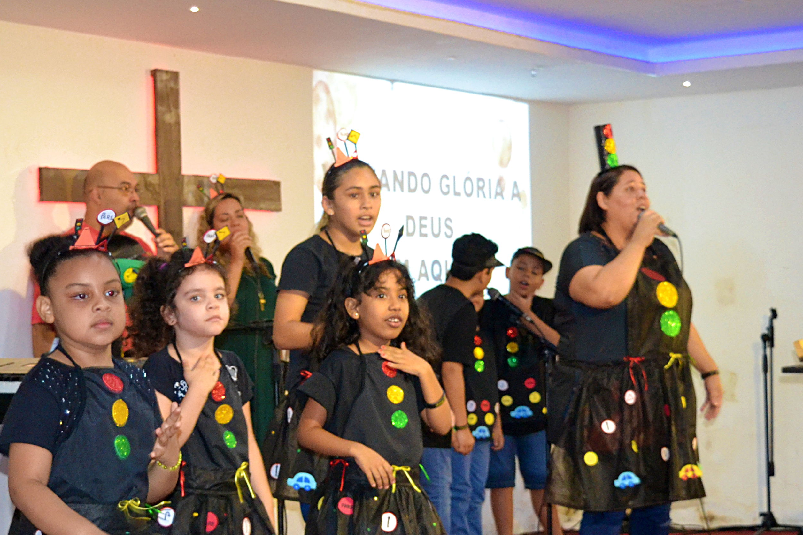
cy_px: 400
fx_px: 2208
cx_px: 349
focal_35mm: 99
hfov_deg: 20.6
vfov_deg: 13.8
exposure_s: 1/60
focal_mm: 36
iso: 2000
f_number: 4.8
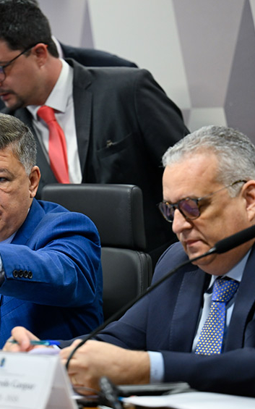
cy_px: 206
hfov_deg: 7.4
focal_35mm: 178
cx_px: 44
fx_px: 1980
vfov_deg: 11.8
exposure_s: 1/160
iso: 1600
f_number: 2.8
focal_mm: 115
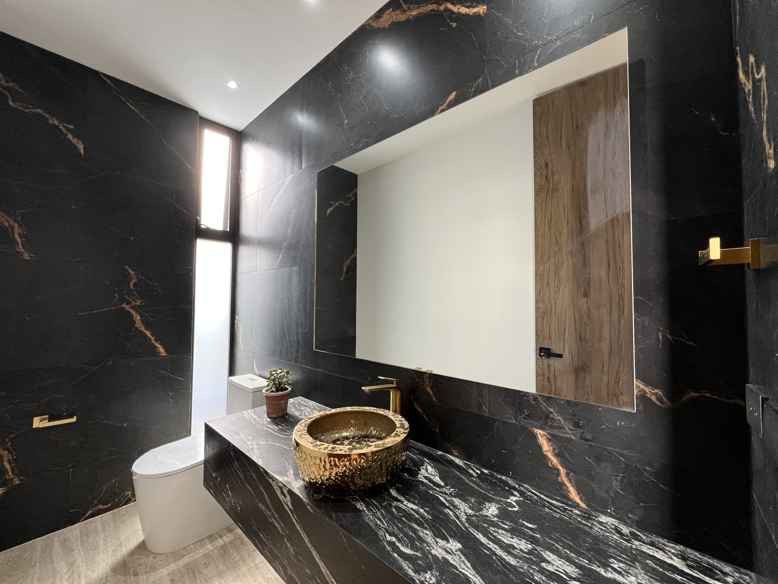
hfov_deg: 106.2
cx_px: 389
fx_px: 292
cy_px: 292
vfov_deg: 89.9
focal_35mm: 13
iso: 200
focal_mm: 1.57
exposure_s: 1/99
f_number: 1.8
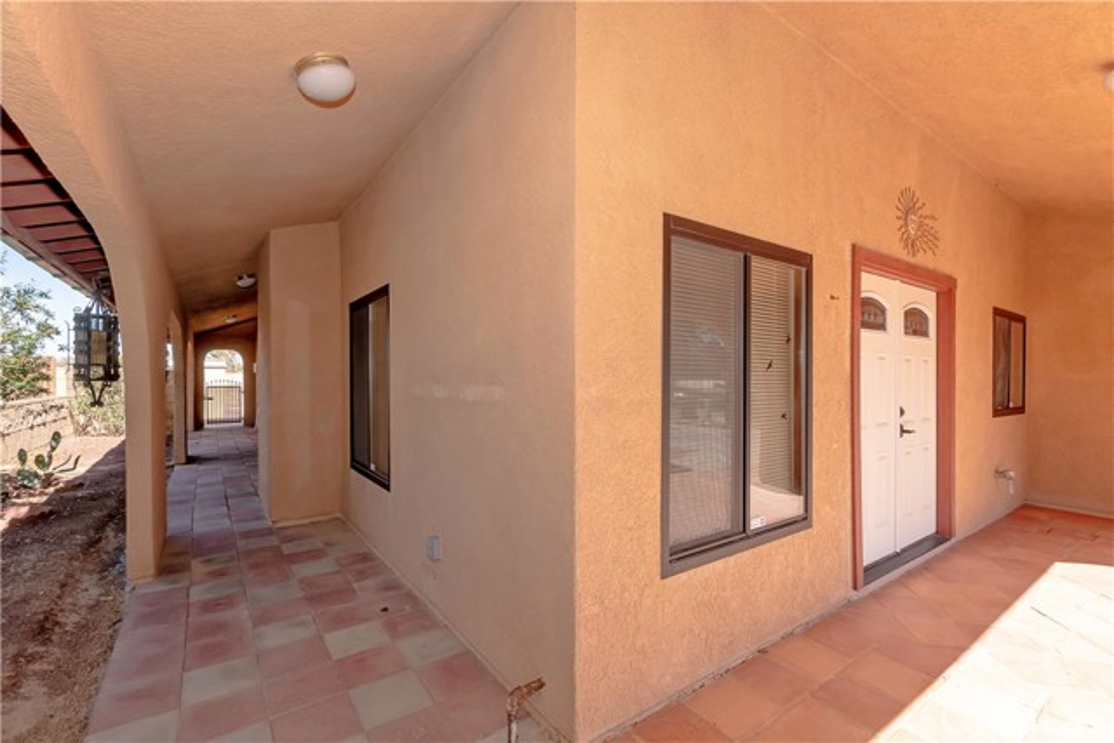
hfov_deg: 100.4
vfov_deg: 77.4
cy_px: 372
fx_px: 464
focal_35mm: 15
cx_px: 557
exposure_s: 1/250
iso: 400
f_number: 10
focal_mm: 10
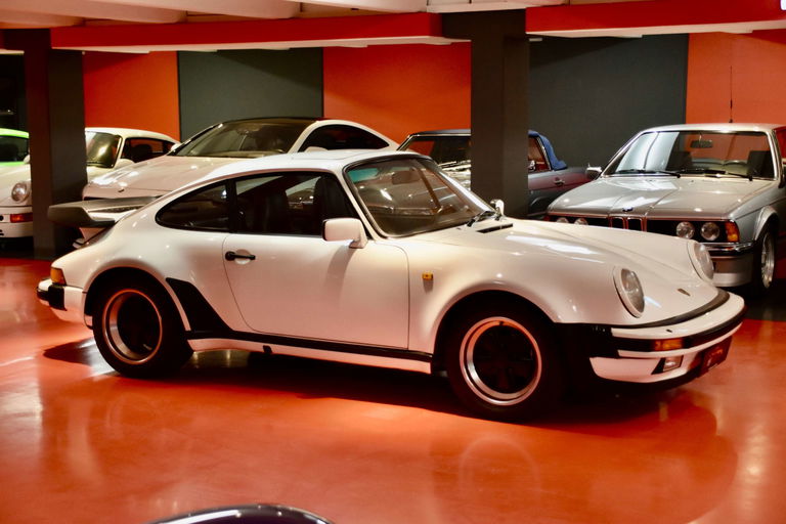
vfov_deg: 23.8
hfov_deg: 35.1
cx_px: 393
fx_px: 1244
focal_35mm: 57
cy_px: 262
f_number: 4.5
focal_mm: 38
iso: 1250
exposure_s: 1/60
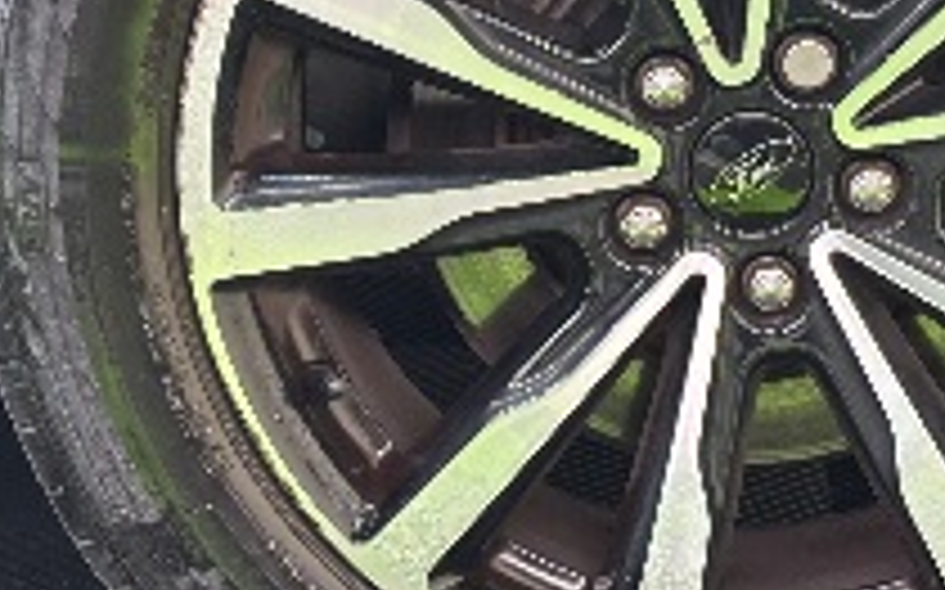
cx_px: 711
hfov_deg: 19.0
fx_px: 2806
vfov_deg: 12.0
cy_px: 153
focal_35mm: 109
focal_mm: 5.96
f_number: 1.6
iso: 200
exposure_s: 1/33
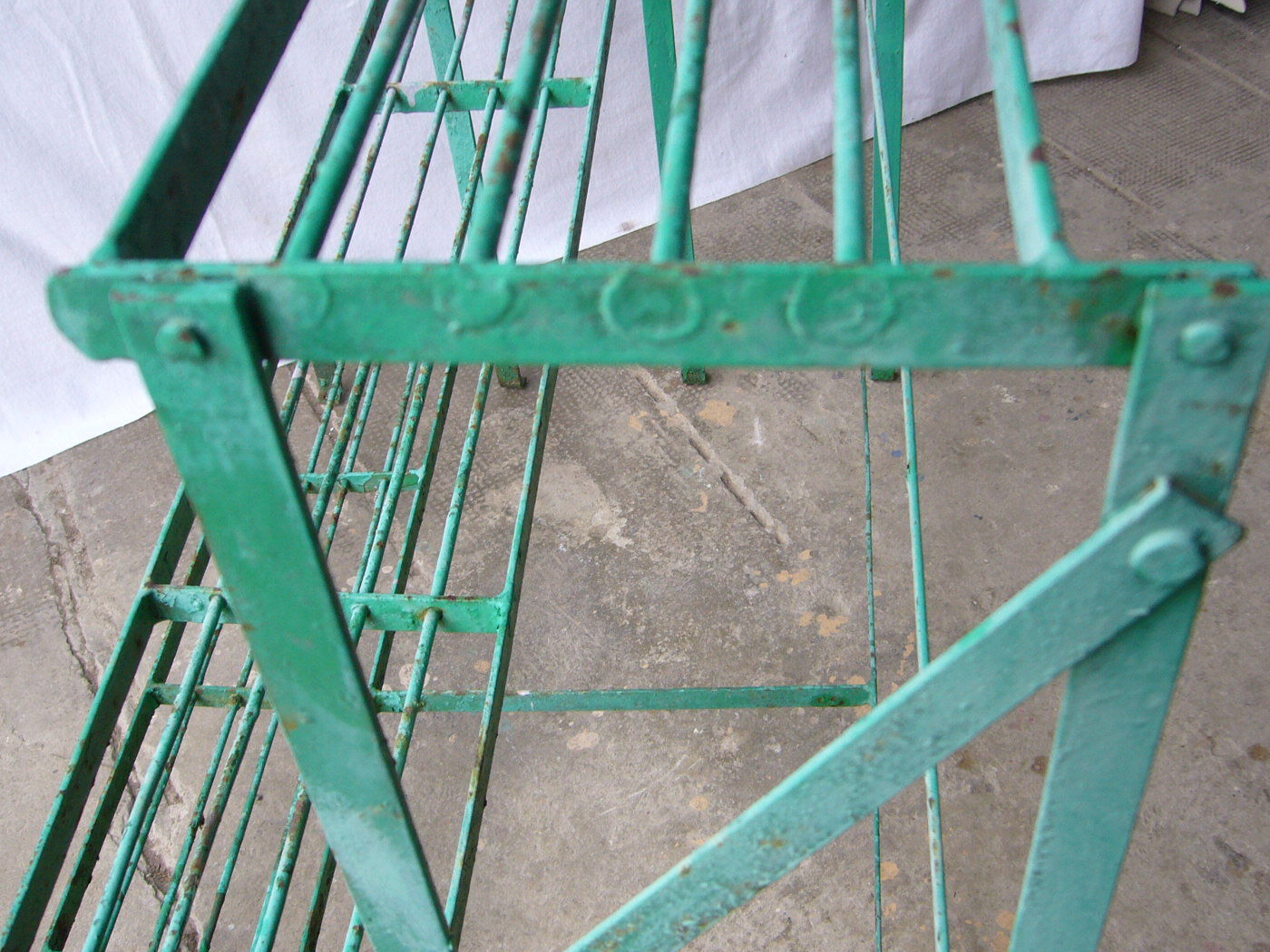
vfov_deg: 36.0
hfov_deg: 46.8
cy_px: 498
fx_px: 1468
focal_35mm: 40
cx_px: 668
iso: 100
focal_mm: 5.8
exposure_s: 1/25
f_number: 2.8
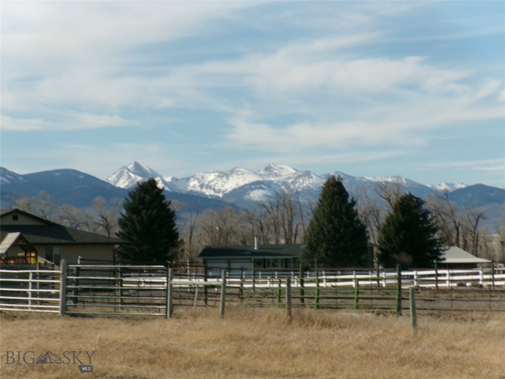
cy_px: 190
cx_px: 252
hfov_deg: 13.9
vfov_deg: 10.4
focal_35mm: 142
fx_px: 2072
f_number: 17.1
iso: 100
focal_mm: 25.5
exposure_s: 1/75
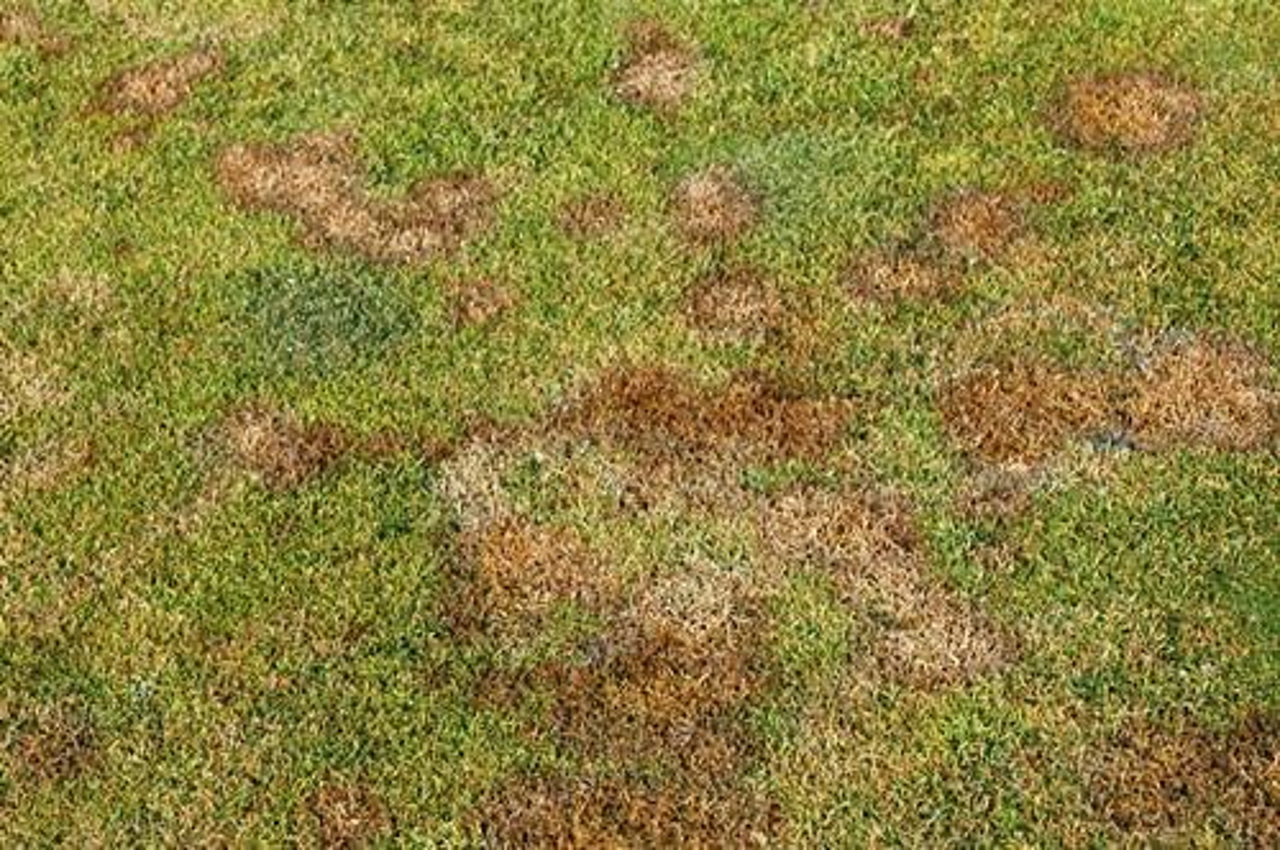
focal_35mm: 90
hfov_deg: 22.6
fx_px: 3196
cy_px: 425
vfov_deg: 15.1
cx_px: 640
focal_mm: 60
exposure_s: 1/320
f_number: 9
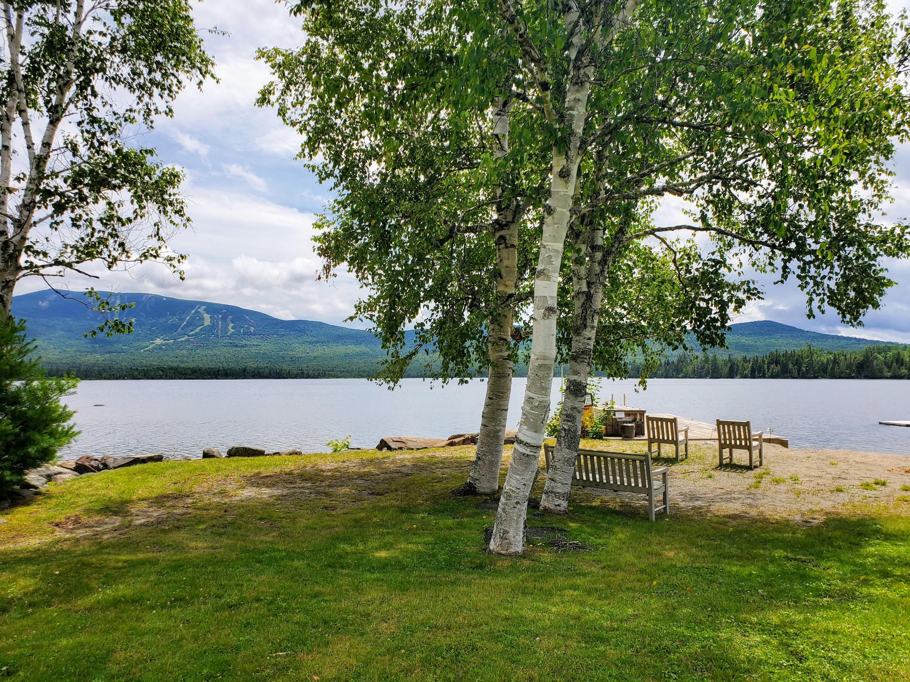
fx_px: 683
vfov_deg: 53.1
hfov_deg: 67.3
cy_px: 341
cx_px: 455
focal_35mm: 26
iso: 50
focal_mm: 4.3
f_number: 2.4
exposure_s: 1/2127
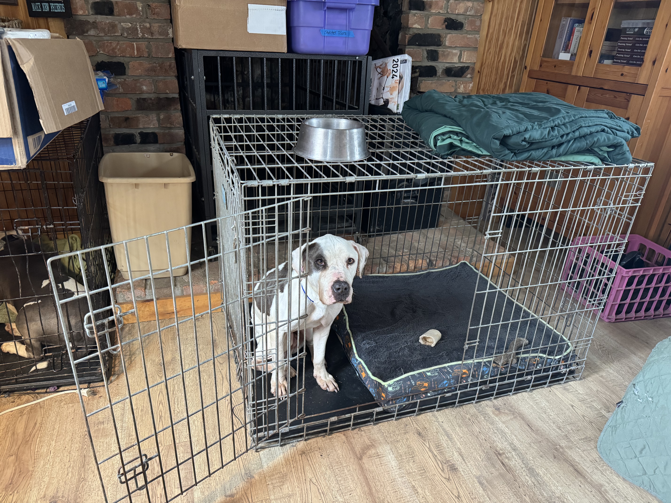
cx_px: 336
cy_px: 252
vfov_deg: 56.8
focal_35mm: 24
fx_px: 465
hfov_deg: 71.6
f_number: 1.78
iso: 500
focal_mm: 6.76
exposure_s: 1/60
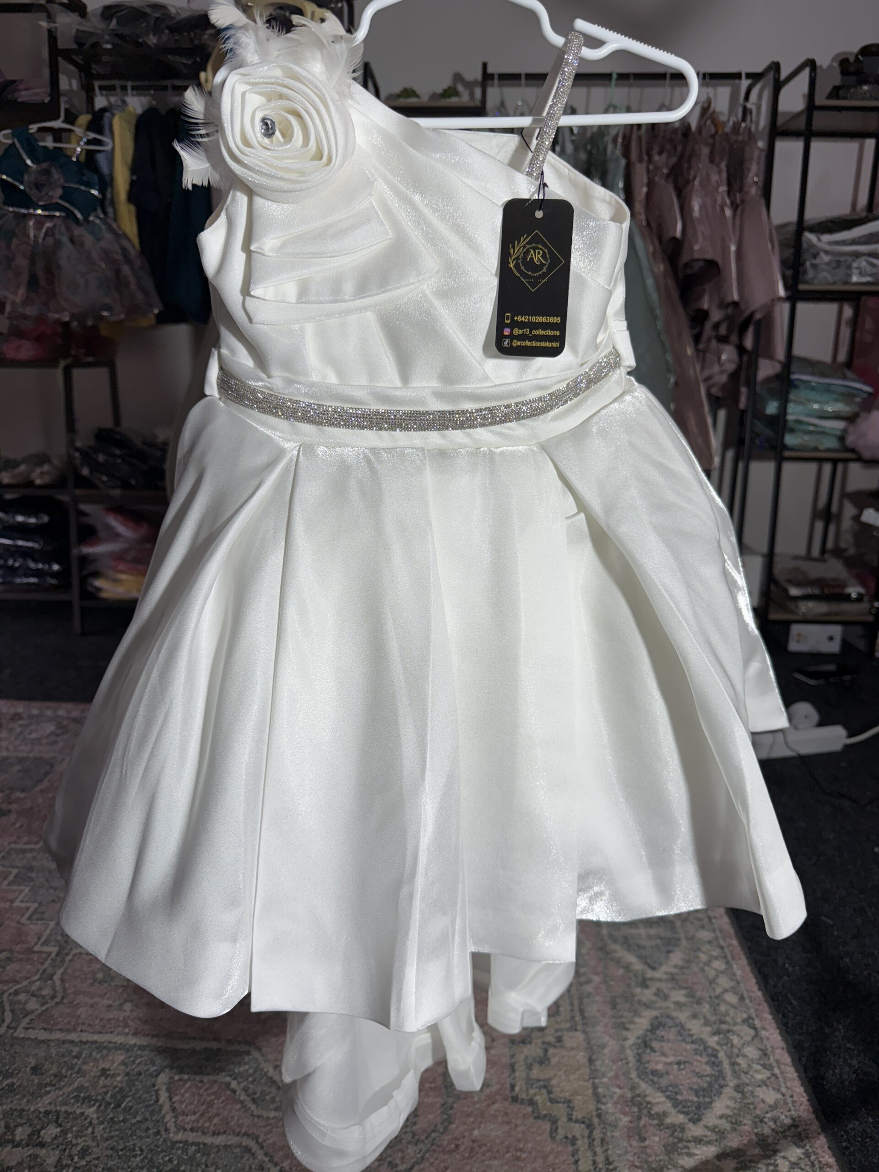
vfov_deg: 71.6
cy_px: 586
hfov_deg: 56.8
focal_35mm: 24
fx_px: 813
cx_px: 440
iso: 80
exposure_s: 1/315
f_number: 1.78
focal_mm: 6.76
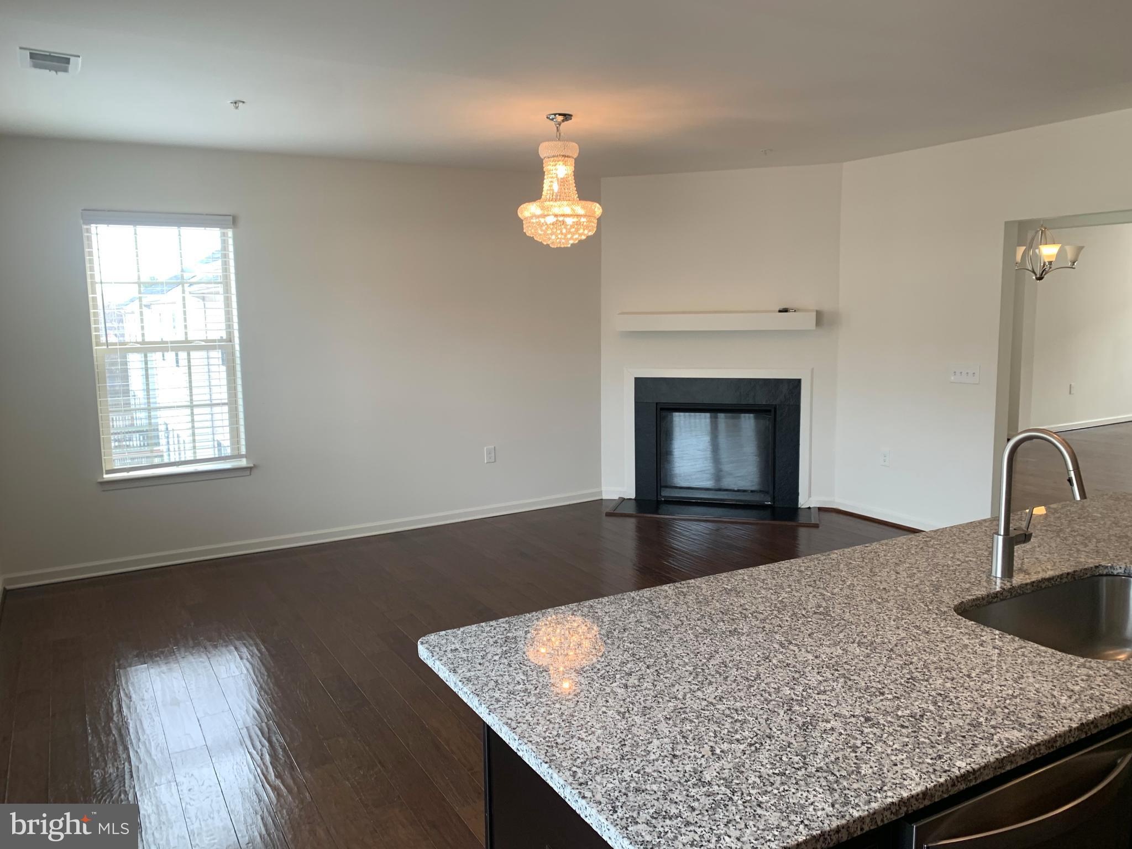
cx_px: 566
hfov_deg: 67.3
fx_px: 850
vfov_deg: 53.1
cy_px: 424
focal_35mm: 26
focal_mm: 4.25
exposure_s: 1/120
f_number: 1.8
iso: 50
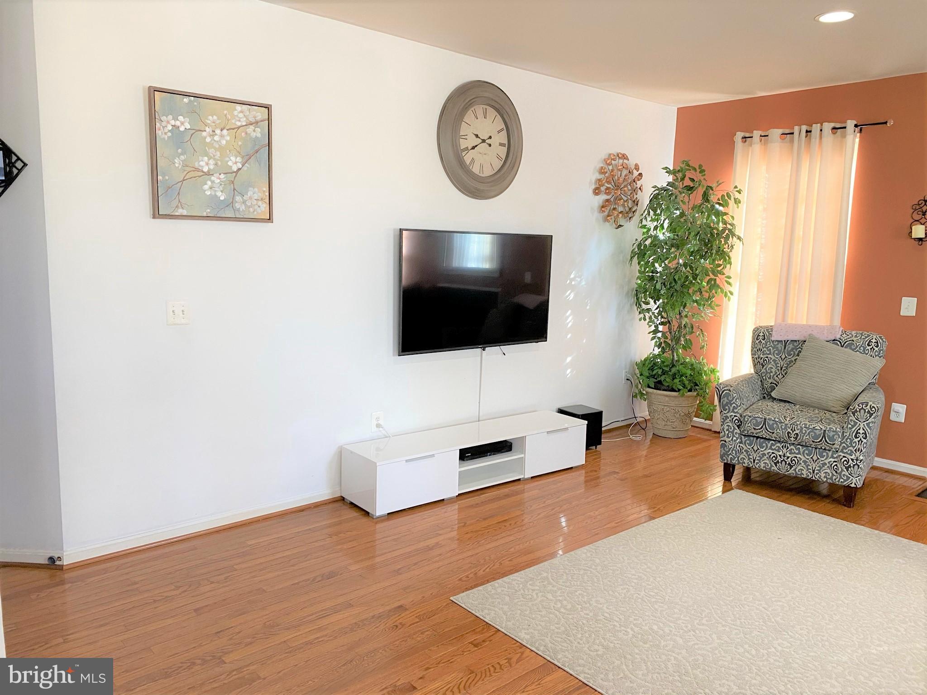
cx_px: 464
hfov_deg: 67.3
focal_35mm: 26
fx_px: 696
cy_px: 348
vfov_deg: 53.1
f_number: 1.8
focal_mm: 4.25
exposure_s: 1/60
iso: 160
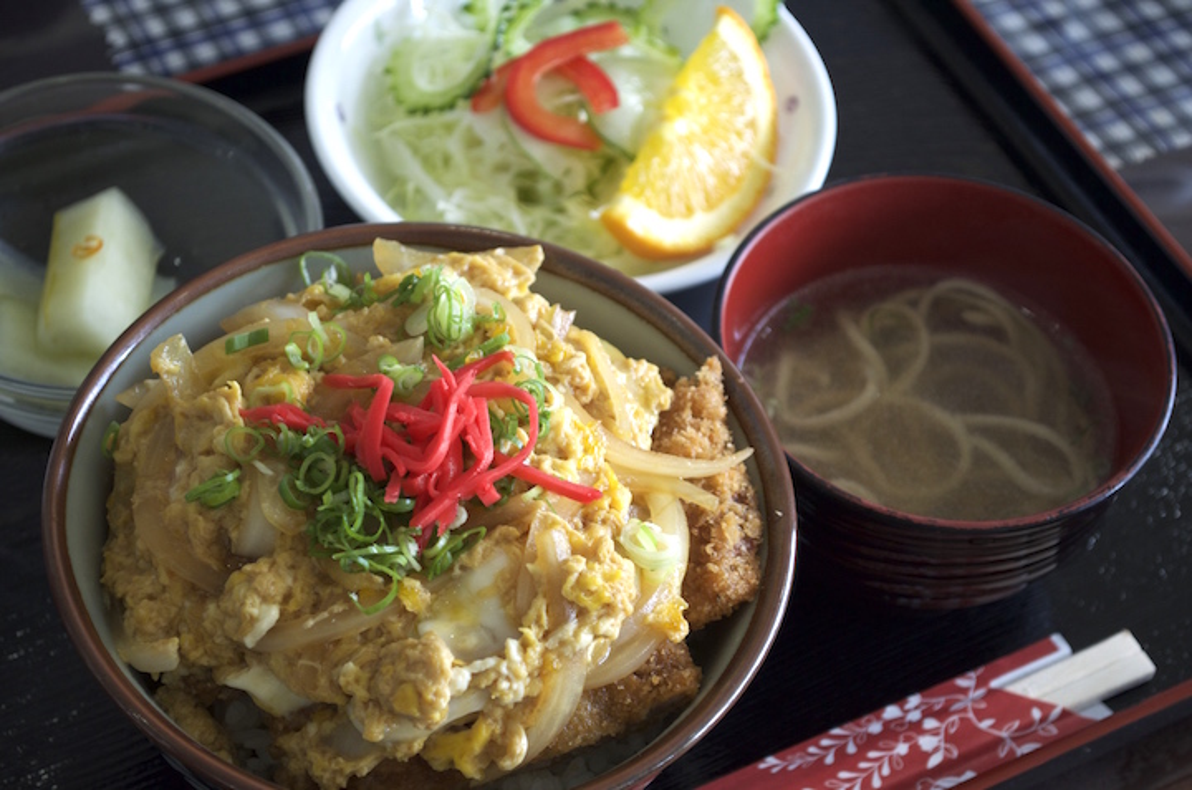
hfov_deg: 24.7
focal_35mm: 82
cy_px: 395
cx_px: 596
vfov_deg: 16.5
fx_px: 2726
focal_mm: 55
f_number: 5.6
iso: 500
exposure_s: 1/60
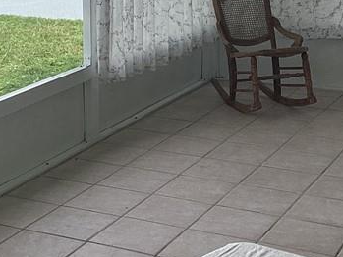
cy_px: 41
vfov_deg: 16.1
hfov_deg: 21.4
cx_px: 105
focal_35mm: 91
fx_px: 902
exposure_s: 1/426
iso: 25
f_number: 2.4
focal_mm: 3.3
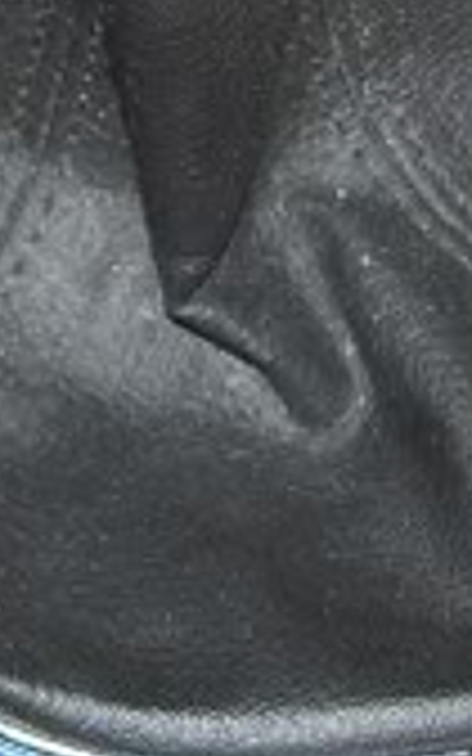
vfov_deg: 11.0
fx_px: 3849
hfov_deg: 7.0
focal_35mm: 187
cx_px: 180
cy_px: -166
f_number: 2.8
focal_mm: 7.8
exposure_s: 1/60
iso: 80
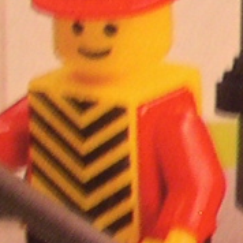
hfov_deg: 5.6
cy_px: 89
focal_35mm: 302
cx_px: 582
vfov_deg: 5.8
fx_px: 2399
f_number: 2.8
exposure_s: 1/5.4
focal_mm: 8
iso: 118
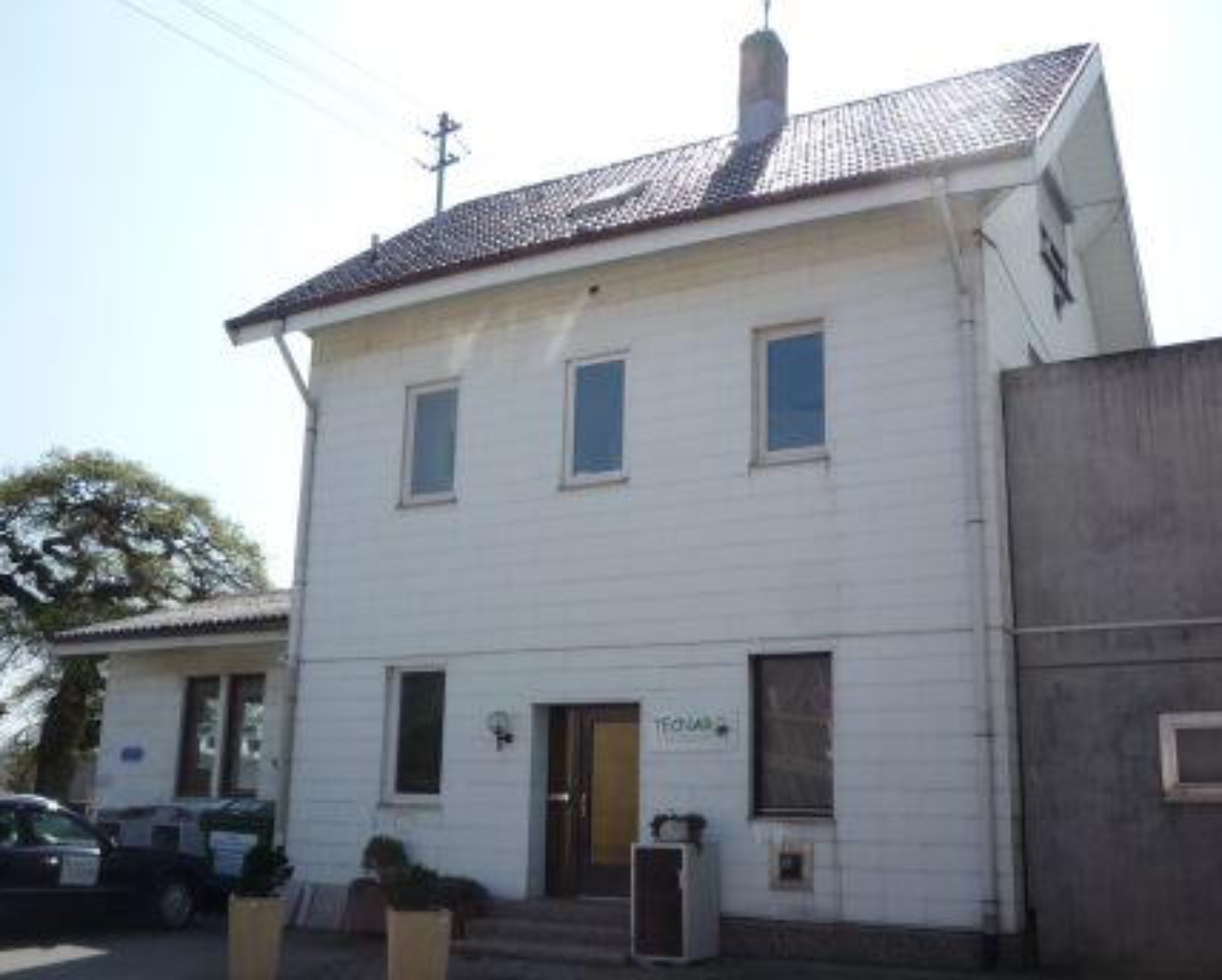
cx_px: 631
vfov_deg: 42.3
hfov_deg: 51.5
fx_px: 1267
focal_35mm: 35
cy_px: 511
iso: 100
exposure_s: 1/400
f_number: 5
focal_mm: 5.2
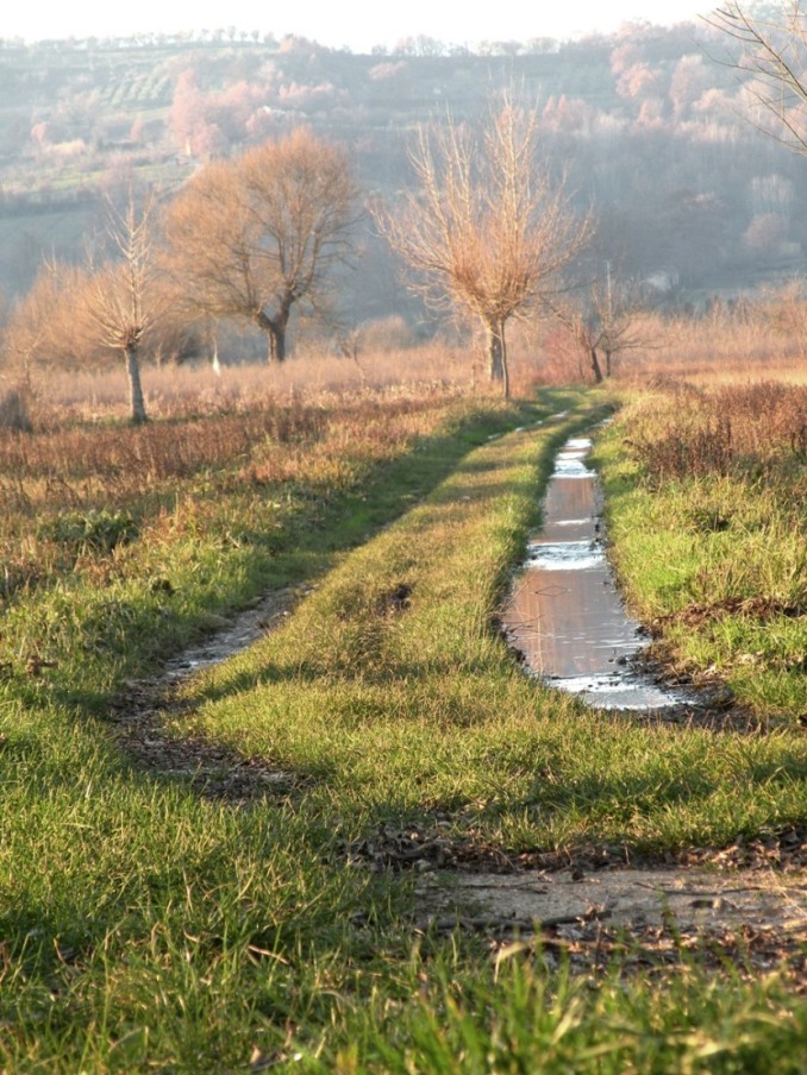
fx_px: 4383
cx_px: 404
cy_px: 538
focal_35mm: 141
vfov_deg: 14.0
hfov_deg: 10.5
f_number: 4.5
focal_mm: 25
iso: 64
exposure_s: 1/74.8
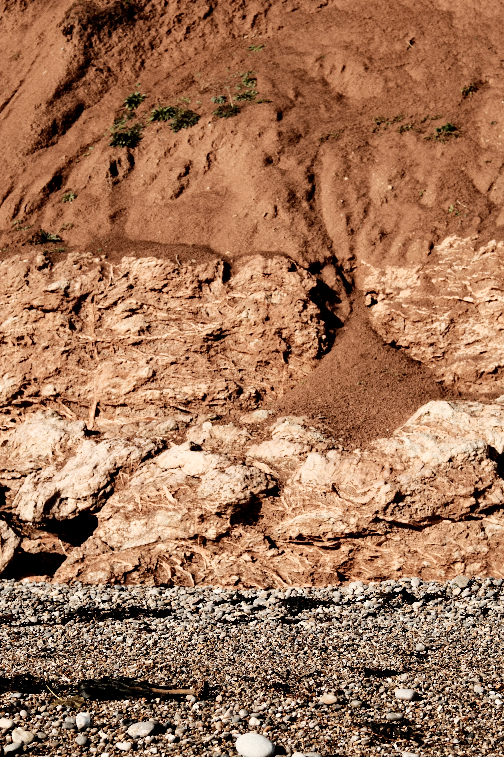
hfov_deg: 15.2
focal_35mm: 90
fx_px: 1890
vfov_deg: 22.6
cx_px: 248
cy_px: 415
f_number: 5.6
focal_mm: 50
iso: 500
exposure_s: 1/2400
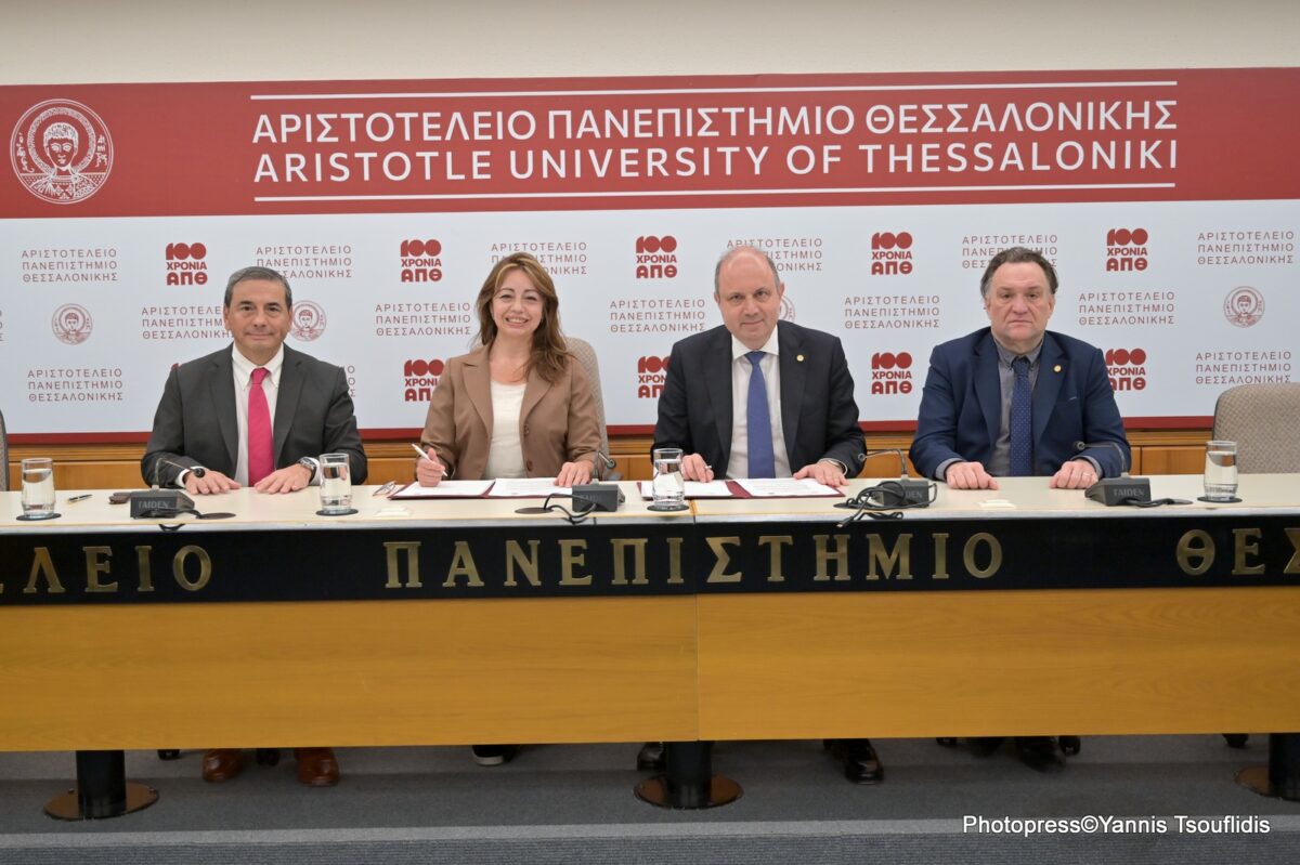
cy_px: 432
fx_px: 1372
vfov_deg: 35.0
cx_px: 650
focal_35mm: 38
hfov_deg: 50.7
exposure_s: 1/125
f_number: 4
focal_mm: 38
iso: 720
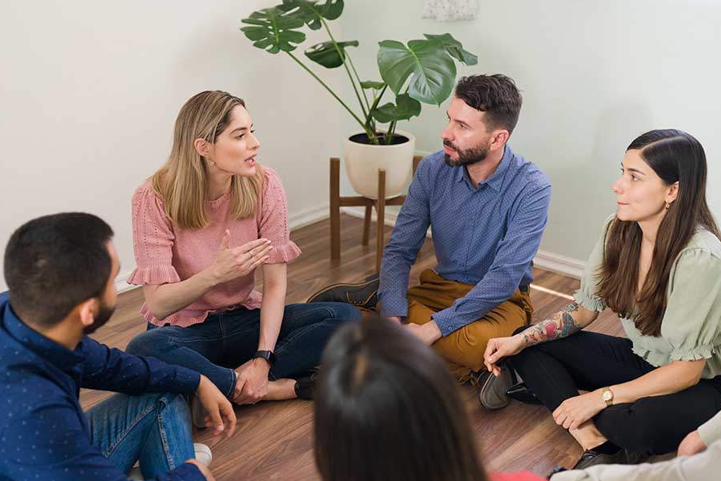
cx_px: 378
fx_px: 941
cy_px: 303
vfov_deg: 28.5
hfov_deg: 41.9
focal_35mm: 47
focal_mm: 35
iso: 320
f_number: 1.8
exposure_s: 1/160
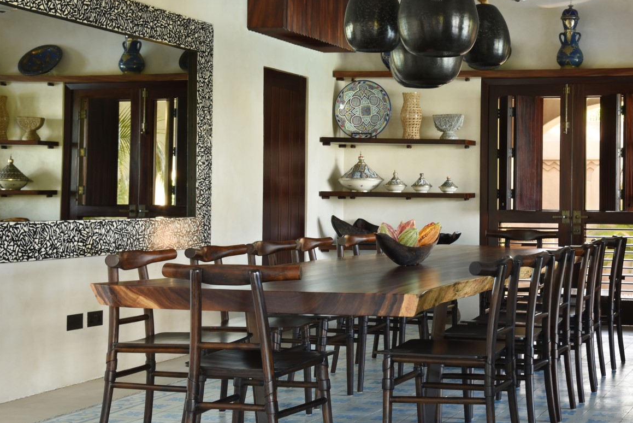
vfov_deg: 20.3
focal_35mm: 67
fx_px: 1179
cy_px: 210
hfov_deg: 30.1
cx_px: 342
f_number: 9
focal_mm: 48
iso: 500
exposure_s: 1/6
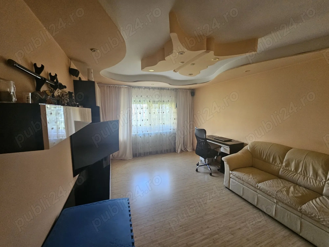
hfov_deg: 106.2
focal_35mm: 13
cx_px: 164
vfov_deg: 89.9
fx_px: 124
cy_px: 124
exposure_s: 1/33.3
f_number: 2.2
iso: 500
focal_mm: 2.2
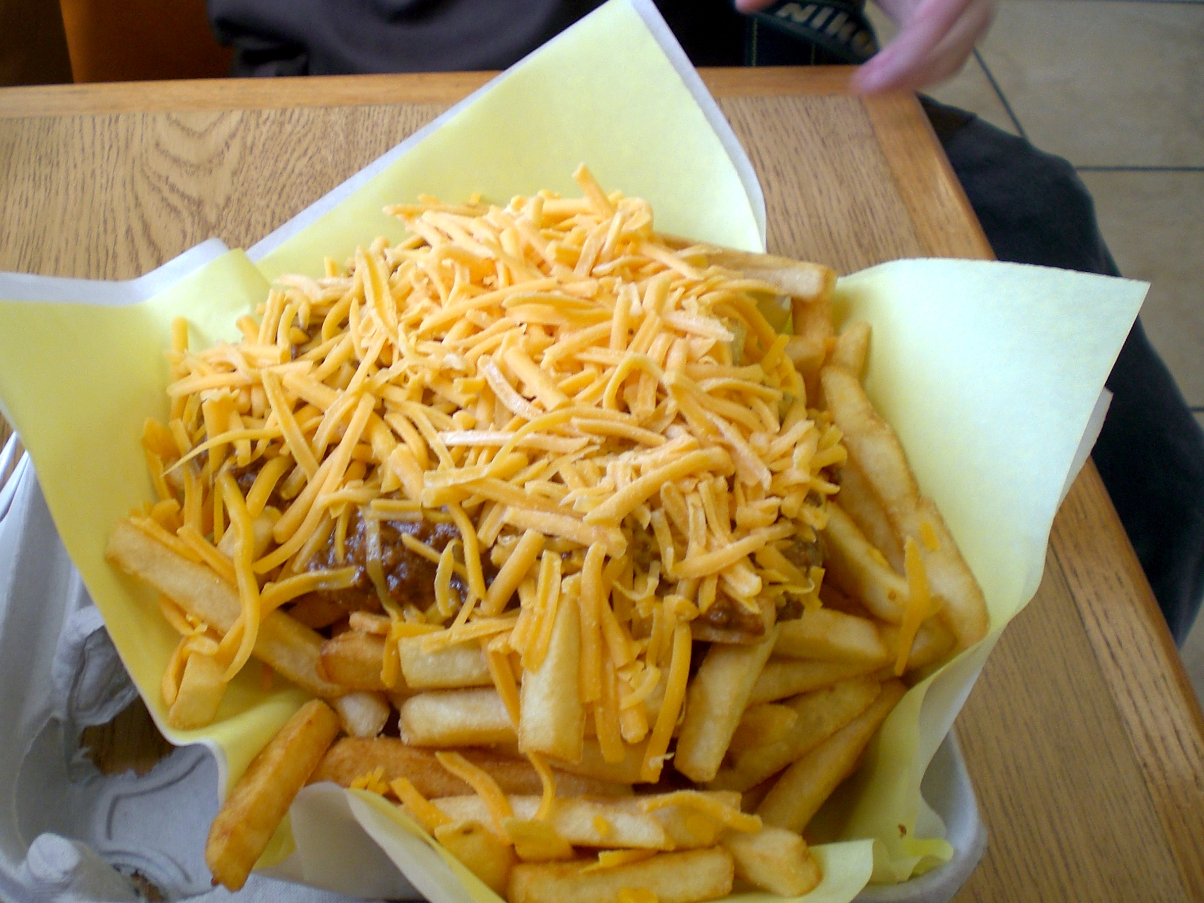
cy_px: 467
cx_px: 514
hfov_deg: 42.8
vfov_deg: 32.9
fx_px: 1530
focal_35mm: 44
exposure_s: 1/80
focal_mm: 6.3
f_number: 3.1
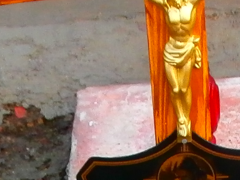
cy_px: 401
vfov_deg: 7.2
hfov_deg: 10.1
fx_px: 1359
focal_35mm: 196
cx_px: 200
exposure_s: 1/30
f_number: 3.5
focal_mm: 5.36
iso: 200
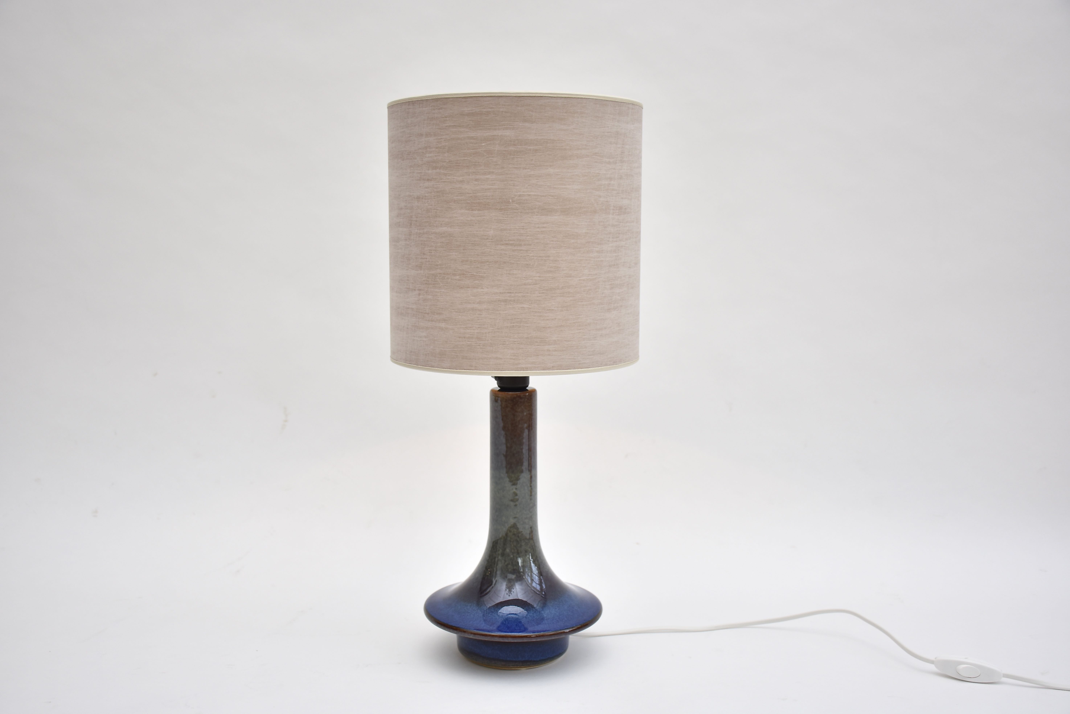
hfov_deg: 53.1
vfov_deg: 36.9
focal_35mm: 36
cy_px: 357
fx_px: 1070
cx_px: 535
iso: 180
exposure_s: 1/160
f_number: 3.8
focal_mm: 24
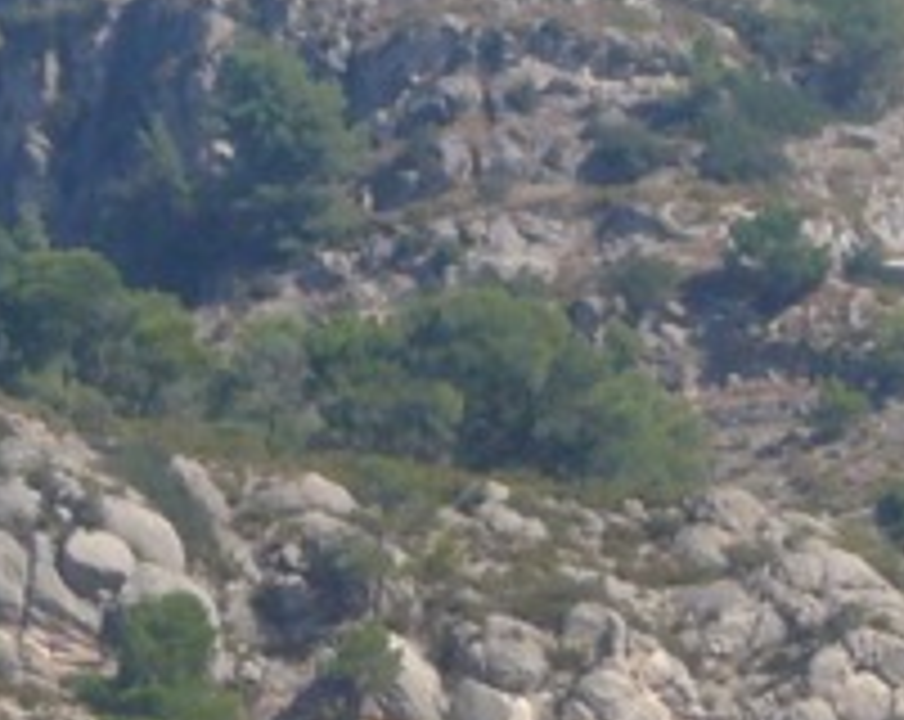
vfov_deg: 2.8
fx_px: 14767
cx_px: 450
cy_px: 500
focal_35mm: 553
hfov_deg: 3.5
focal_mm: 16.8
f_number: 5.6
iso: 80
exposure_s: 1/320
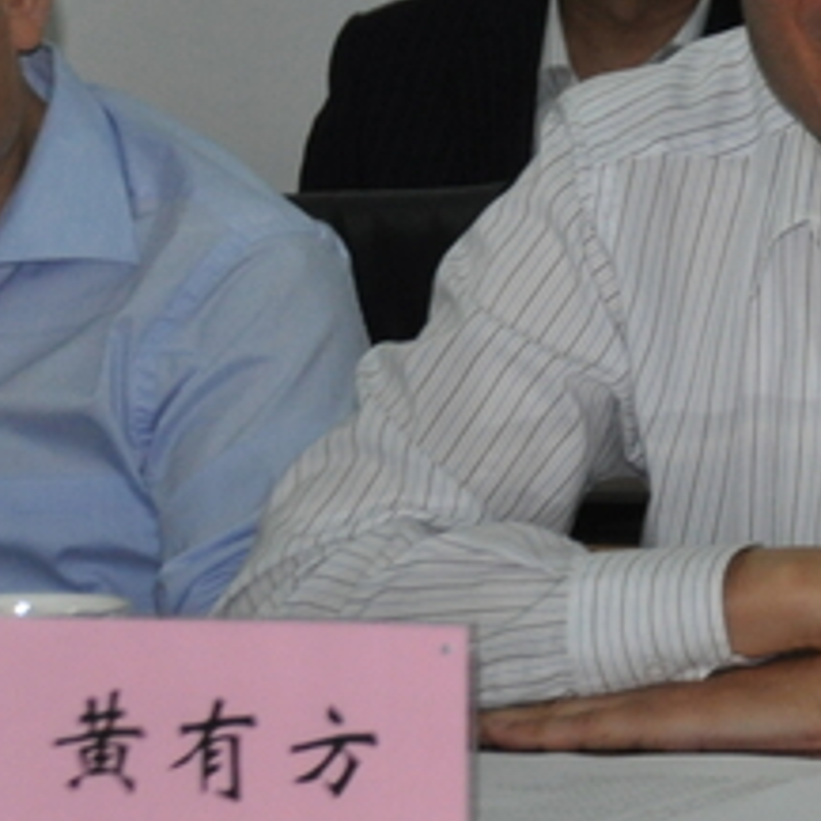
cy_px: 310
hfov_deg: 5.8
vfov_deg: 6.0
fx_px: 7862
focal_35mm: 293
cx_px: 1699
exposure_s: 1/60
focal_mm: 50
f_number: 5
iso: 800
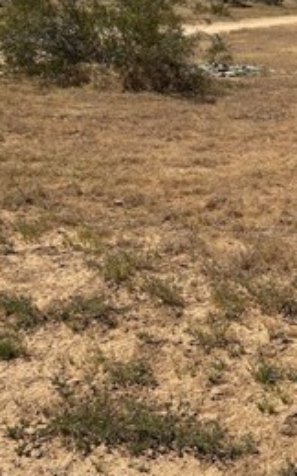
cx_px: 292
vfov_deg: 30.2
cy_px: 204
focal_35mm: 68
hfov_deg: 18.7
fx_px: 880
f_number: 1.5
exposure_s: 1/6993
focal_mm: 5.7
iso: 50
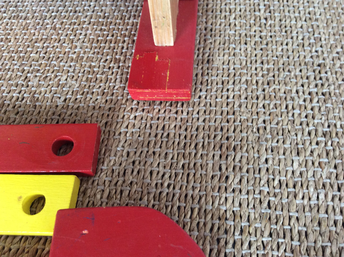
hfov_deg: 56.9
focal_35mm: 32
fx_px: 318
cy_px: 128
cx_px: 172
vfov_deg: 44.1
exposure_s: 1/25
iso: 125
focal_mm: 3.3
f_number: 2.4
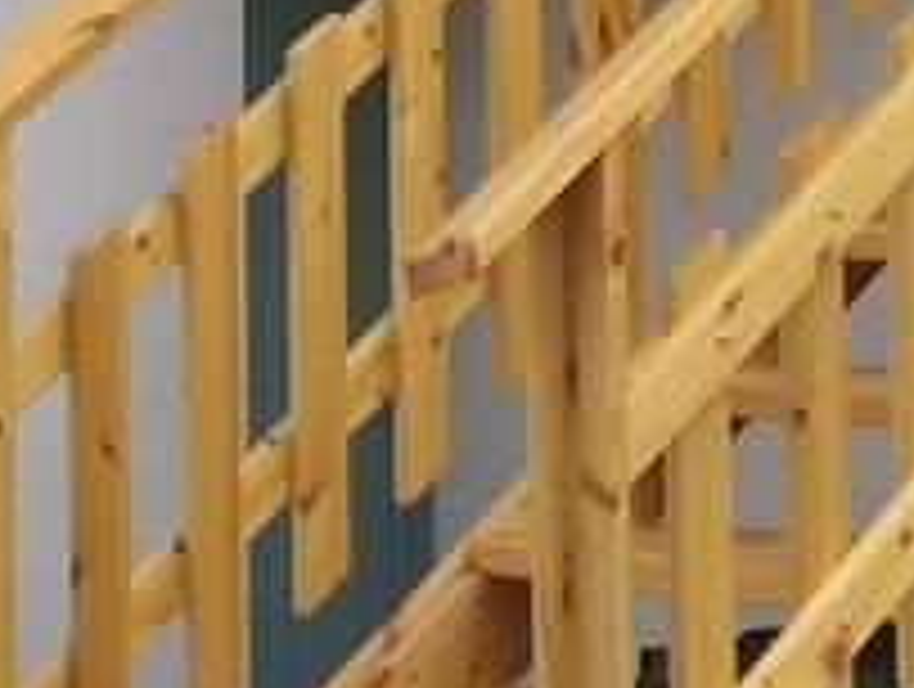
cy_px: -400
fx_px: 3121
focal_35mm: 118
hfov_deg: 16.6
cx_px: 563
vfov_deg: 11.9
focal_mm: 5.8
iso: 71
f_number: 2.9
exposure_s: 1/192
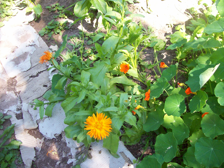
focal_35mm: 36
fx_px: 233
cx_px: 112
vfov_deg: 39.6
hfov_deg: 51.4
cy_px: 84
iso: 80
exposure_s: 1/158
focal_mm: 6
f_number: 2.7
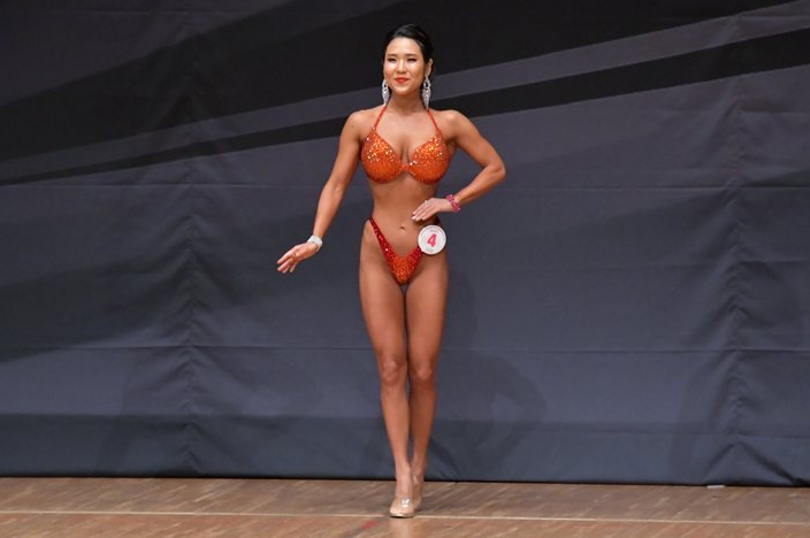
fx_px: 7800
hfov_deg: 5.9
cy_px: 255
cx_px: 373
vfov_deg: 4.0
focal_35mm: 347
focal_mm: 210
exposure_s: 1/400
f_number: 5.6
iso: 6400
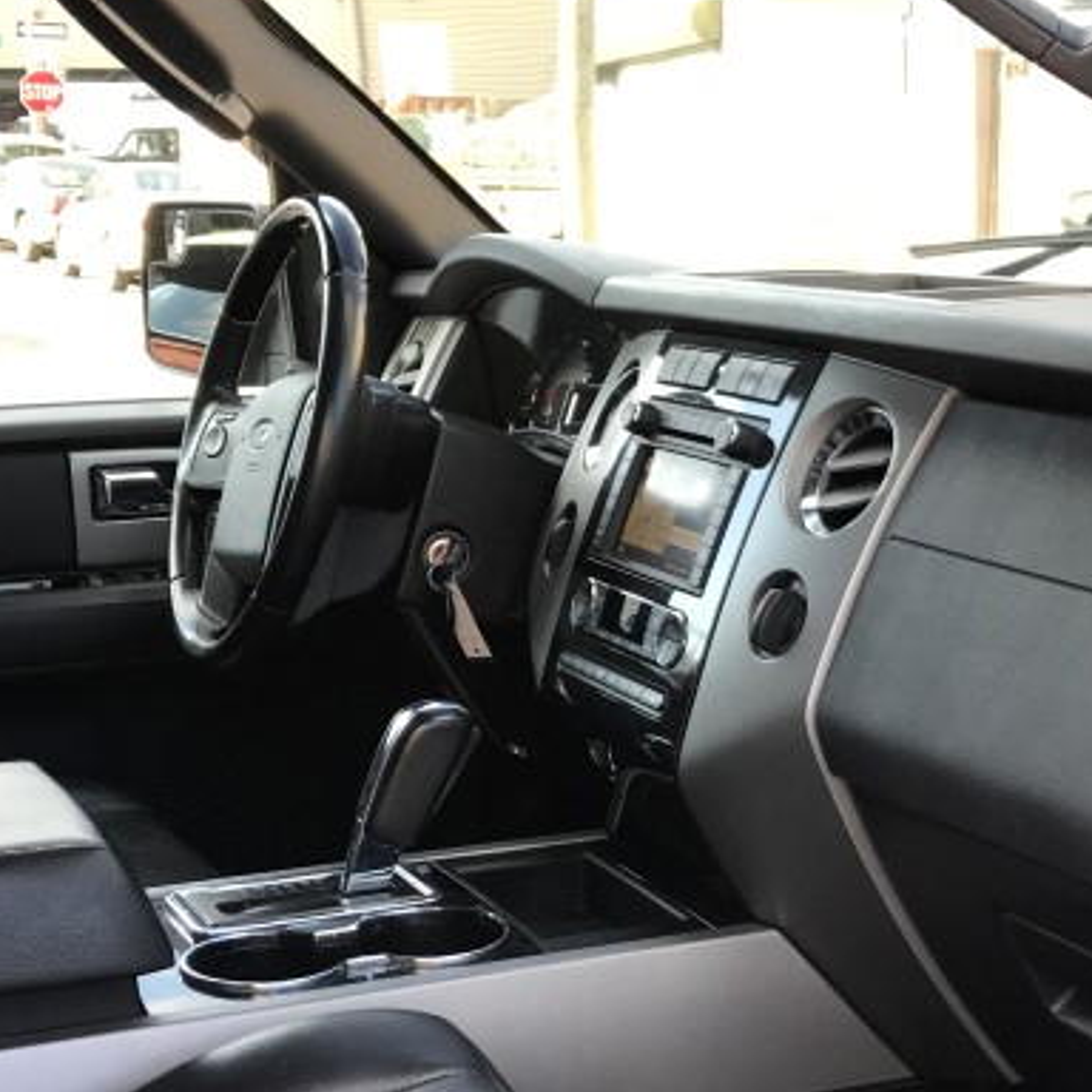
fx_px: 2356
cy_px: 822
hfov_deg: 26.1
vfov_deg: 25.8
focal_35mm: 66
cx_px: 606
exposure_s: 1/120
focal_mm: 3.99
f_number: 1.8
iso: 25
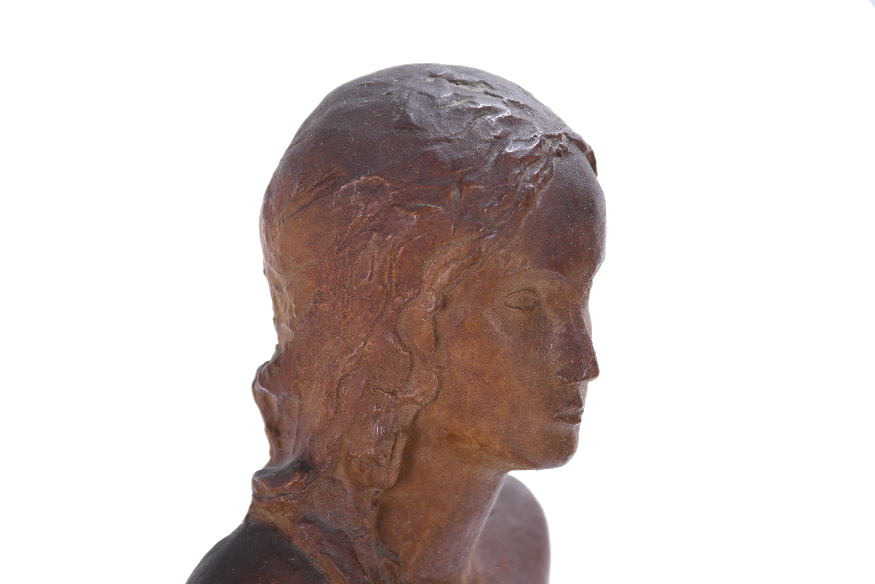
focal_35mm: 112
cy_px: 292
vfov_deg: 12.2
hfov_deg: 18.3
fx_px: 2722
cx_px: 438
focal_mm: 75
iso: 100
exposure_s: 1/125
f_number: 6.3
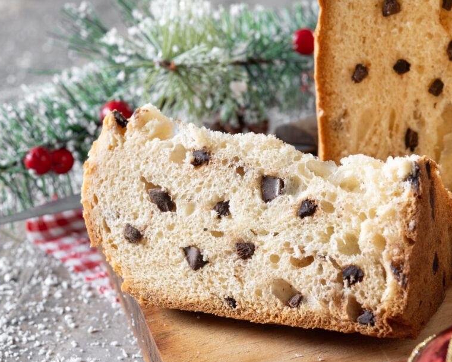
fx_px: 1365
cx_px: 264
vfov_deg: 15.1
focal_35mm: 102
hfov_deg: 18.8
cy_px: 181
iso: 100
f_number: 8
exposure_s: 1/200
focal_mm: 60
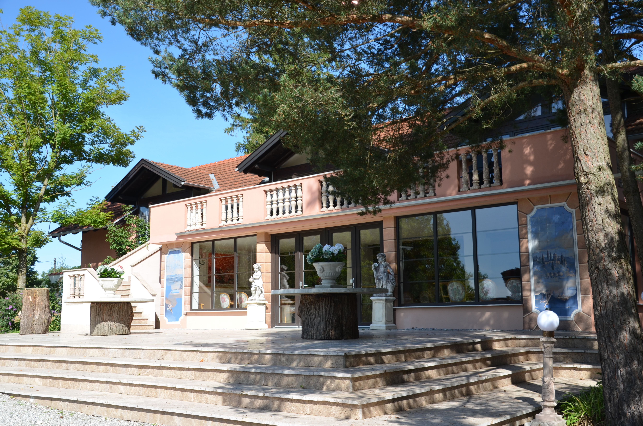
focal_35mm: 38
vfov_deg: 35.3
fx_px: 668
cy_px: 213
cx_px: 322
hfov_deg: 51.4
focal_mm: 25
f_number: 8
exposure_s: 1/250
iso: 125
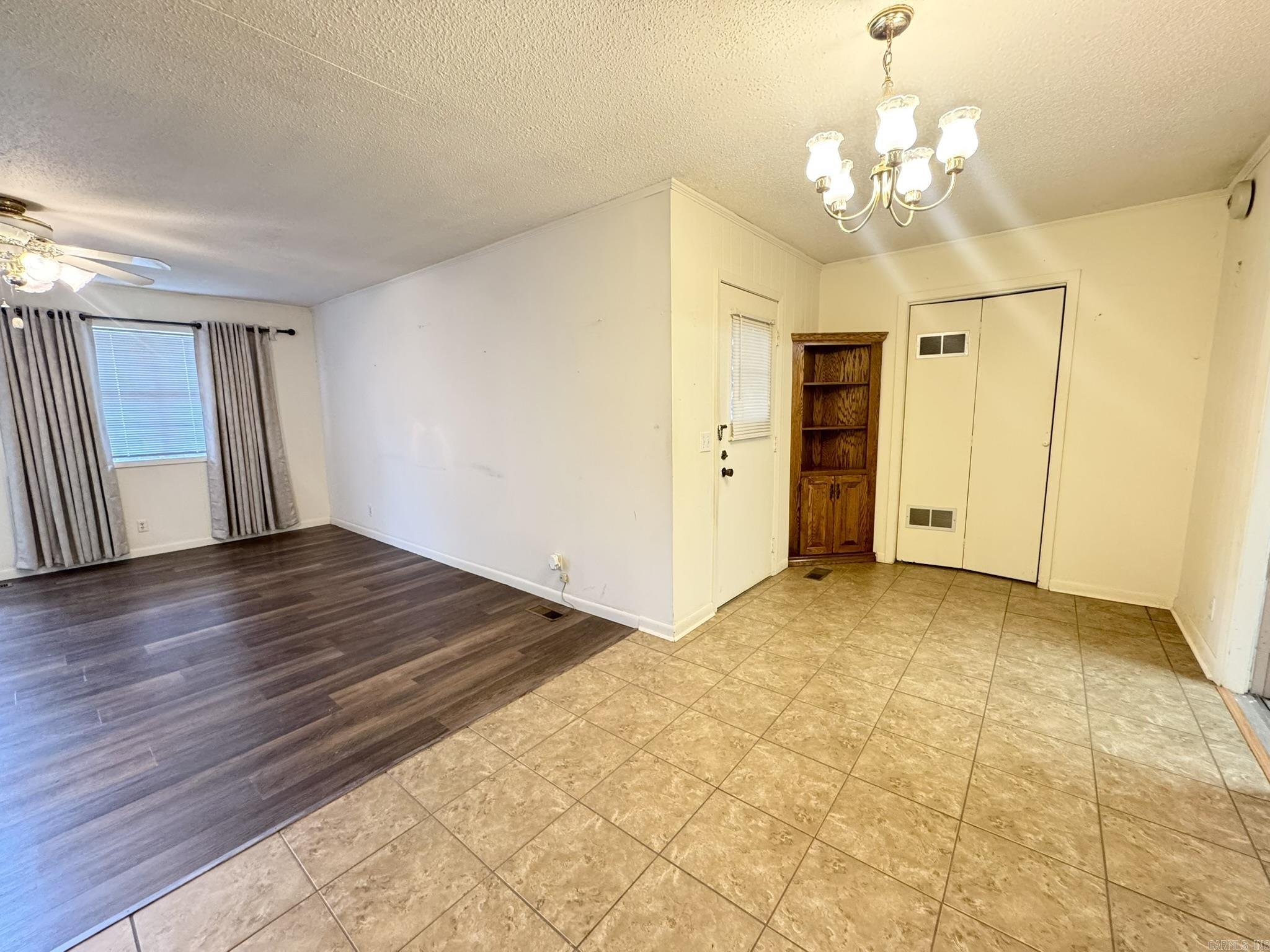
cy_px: 476
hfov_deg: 102.1
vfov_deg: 85.7
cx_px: 635
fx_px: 514
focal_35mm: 14
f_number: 2.2
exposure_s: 1/60
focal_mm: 2.22
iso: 400
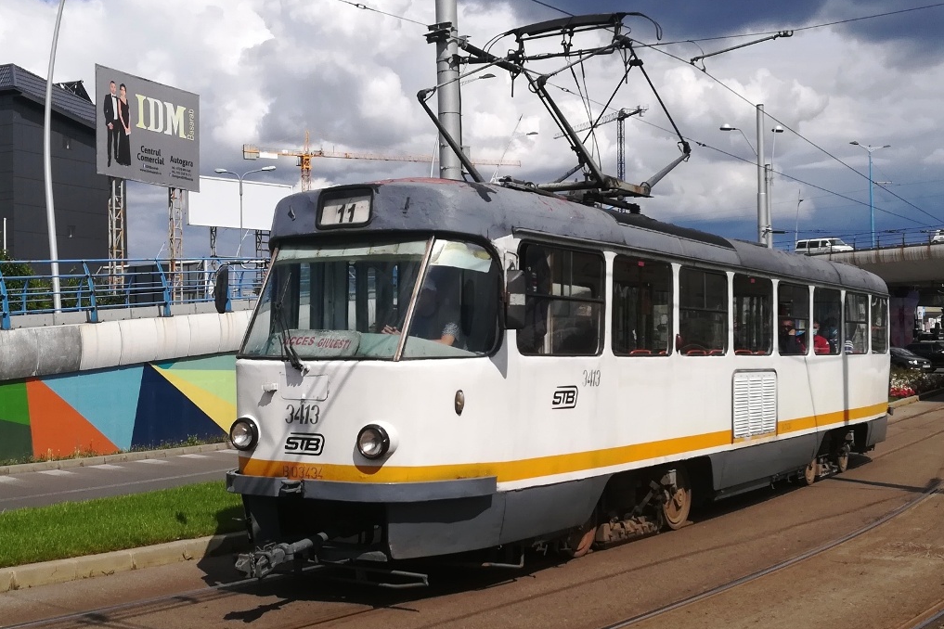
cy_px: 306
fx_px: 1154
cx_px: 470
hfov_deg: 44.5
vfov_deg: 30.5
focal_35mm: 44
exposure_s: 1/1748
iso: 50
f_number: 2.2
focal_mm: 3.83
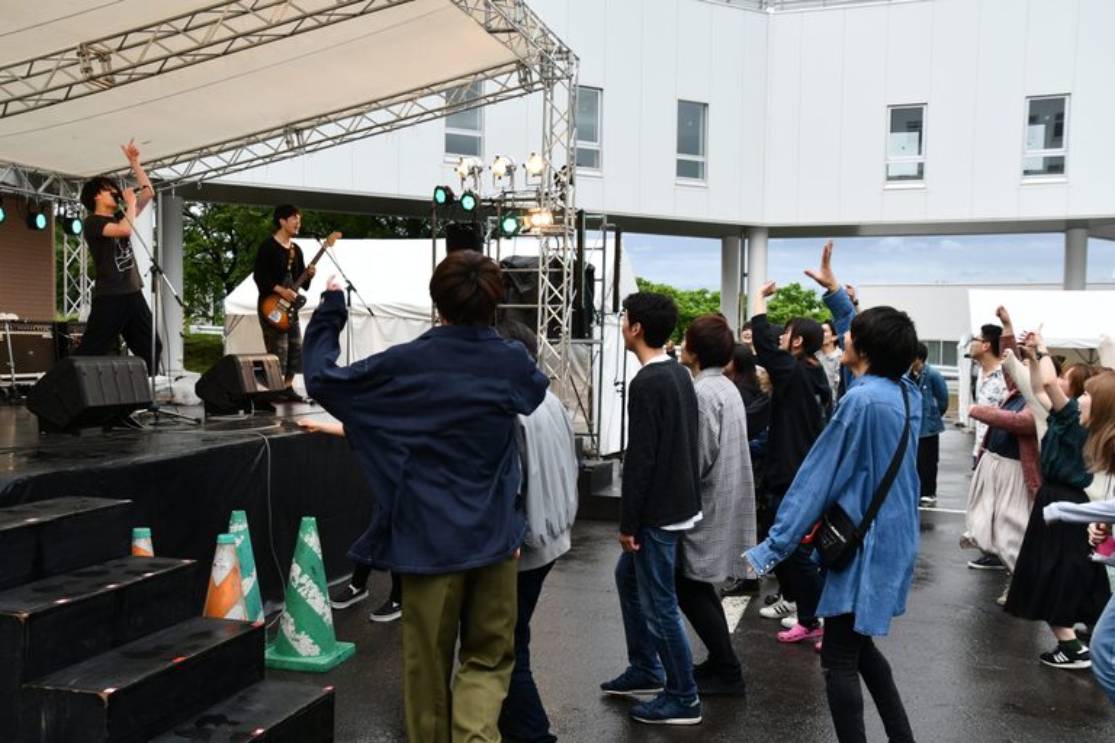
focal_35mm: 33
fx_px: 1022
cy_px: 372
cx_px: 558
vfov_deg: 40.0
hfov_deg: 57.2
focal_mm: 22
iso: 400
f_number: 5
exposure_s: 1/250
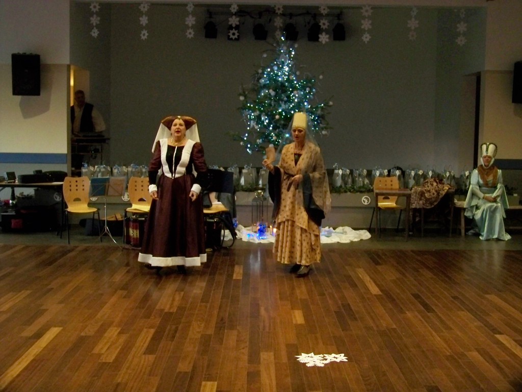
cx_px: 261
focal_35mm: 41
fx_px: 618
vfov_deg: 35.1
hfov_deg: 45.8
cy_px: 196
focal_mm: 7.6
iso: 400
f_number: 2.8
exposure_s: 1/30
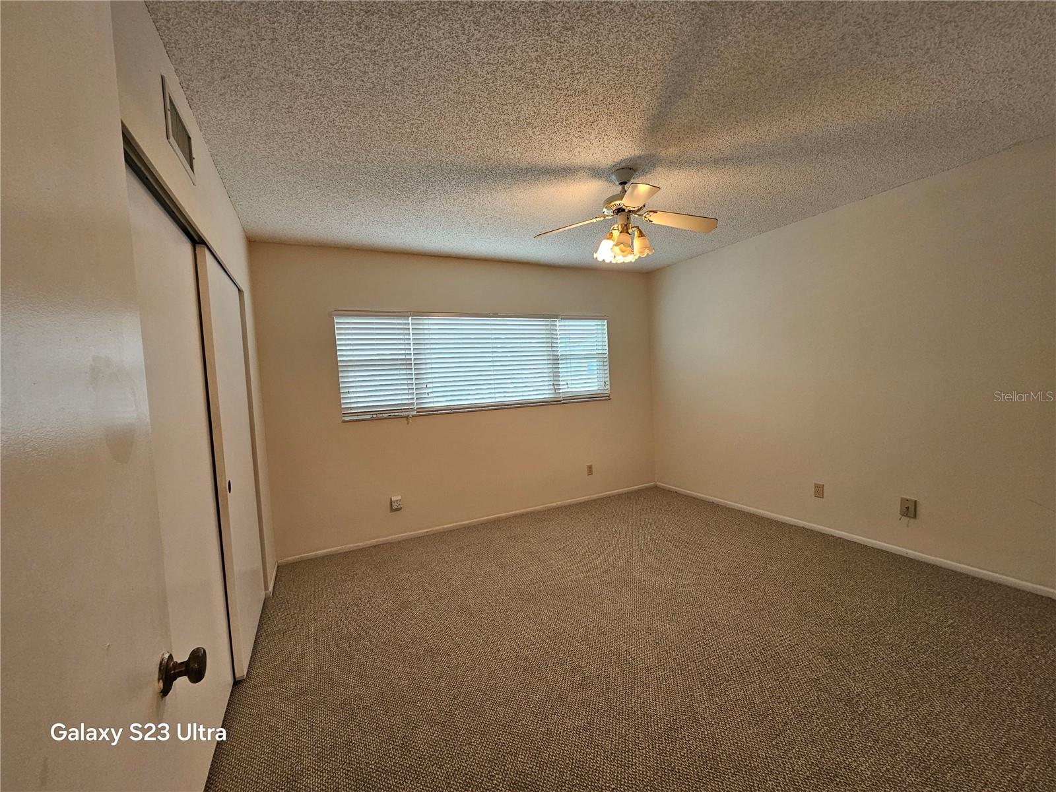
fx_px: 397
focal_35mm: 13
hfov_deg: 106.2
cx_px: 528
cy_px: 396
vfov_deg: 89.9
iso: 160
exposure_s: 1/60
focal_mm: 2.2
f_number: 2.2
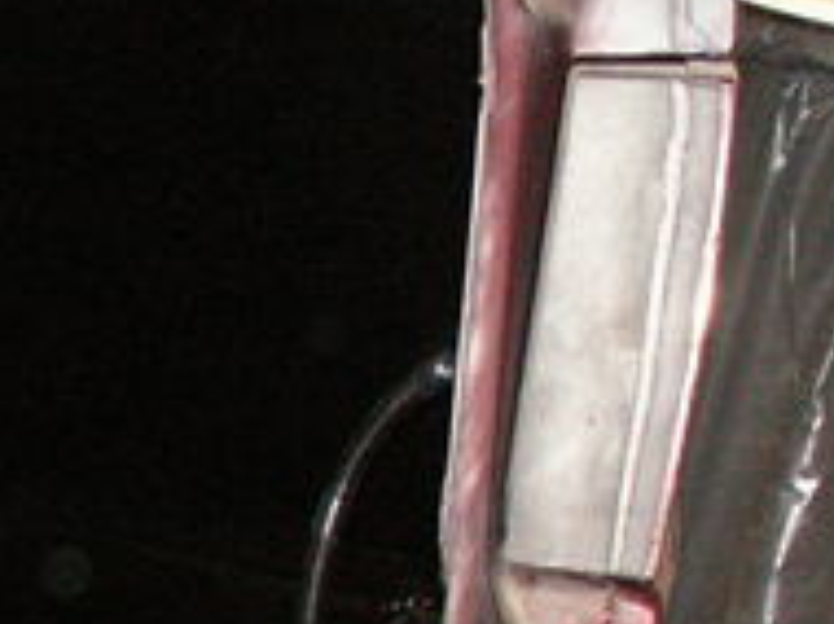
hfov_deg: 15.4
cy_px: 716
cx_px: -435
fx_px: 2839
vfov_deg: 12.3
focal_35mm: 118
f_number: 2.8
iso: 160
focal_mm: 5.86
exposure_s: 1/40
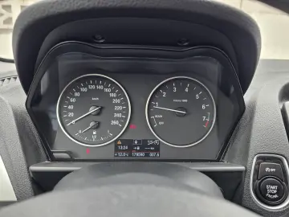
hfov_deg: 73.9
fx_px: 192
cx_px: 144
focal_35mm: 23
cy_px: 108
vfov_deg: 58.9
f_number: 1.7
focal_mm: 6.3
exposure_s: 1/54.3
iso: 20
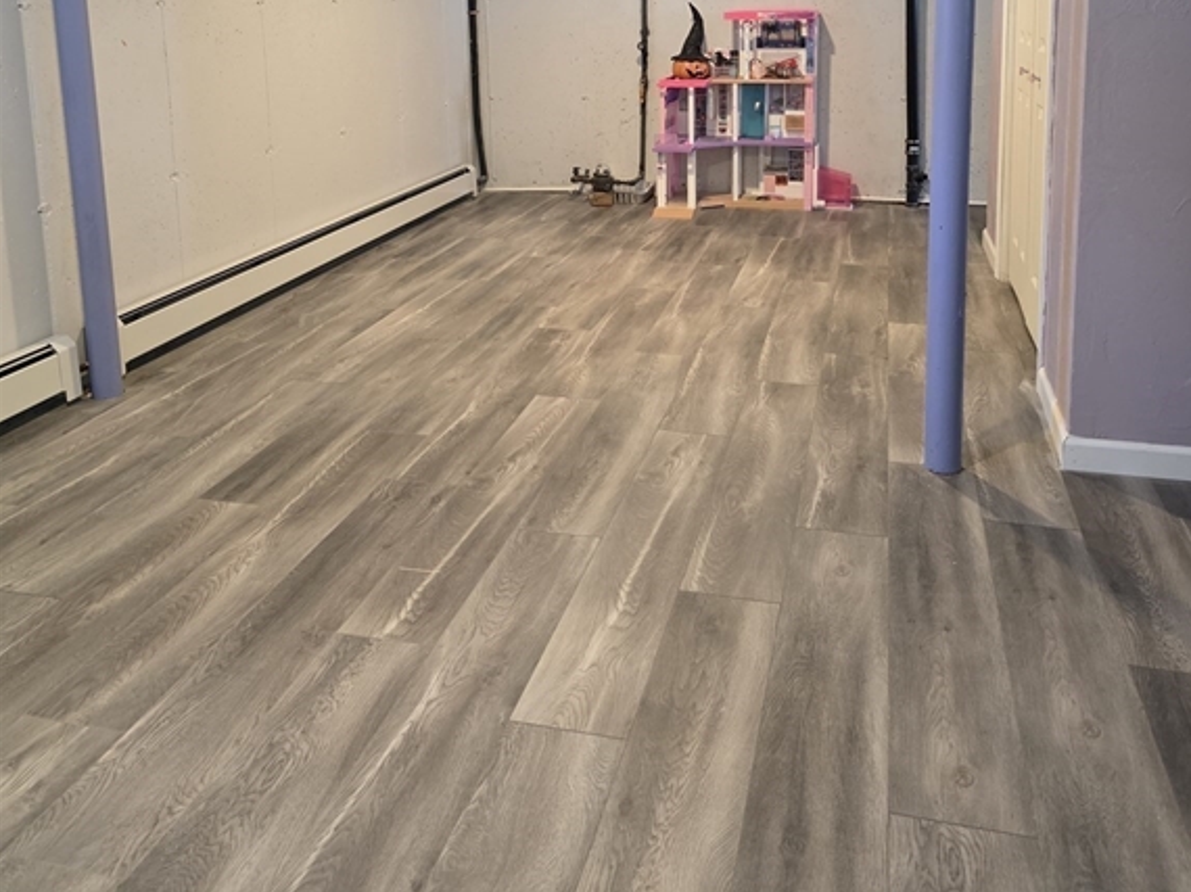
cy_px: 163
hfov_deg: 58.4
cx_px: 600
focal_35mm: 31
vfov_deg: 43.1
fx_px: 1066
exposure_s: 1/120
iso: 800
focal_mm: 6.3
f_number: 1.7
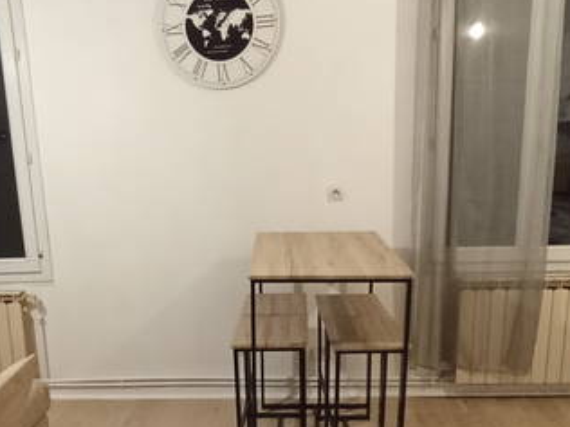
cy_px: 306
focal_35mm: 40
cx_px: 242
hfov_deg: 46.6
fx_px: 659
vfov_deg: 35.4
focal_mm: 1.65
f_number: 2.2
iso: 803
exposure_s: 1/20
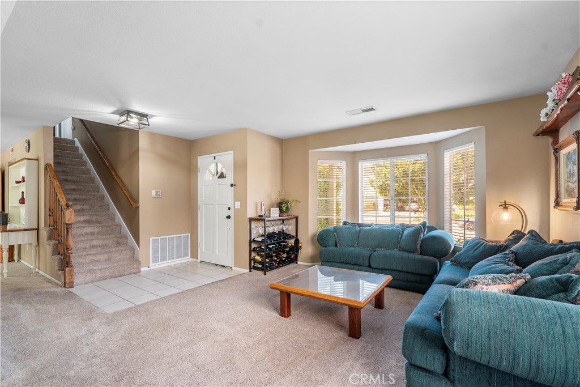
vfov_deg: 73.8
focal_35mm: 16
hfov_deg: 96.7
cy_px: 194
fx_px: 258
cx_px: 290
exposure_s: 1/2.5
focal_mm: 16
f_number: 6.3
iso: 250
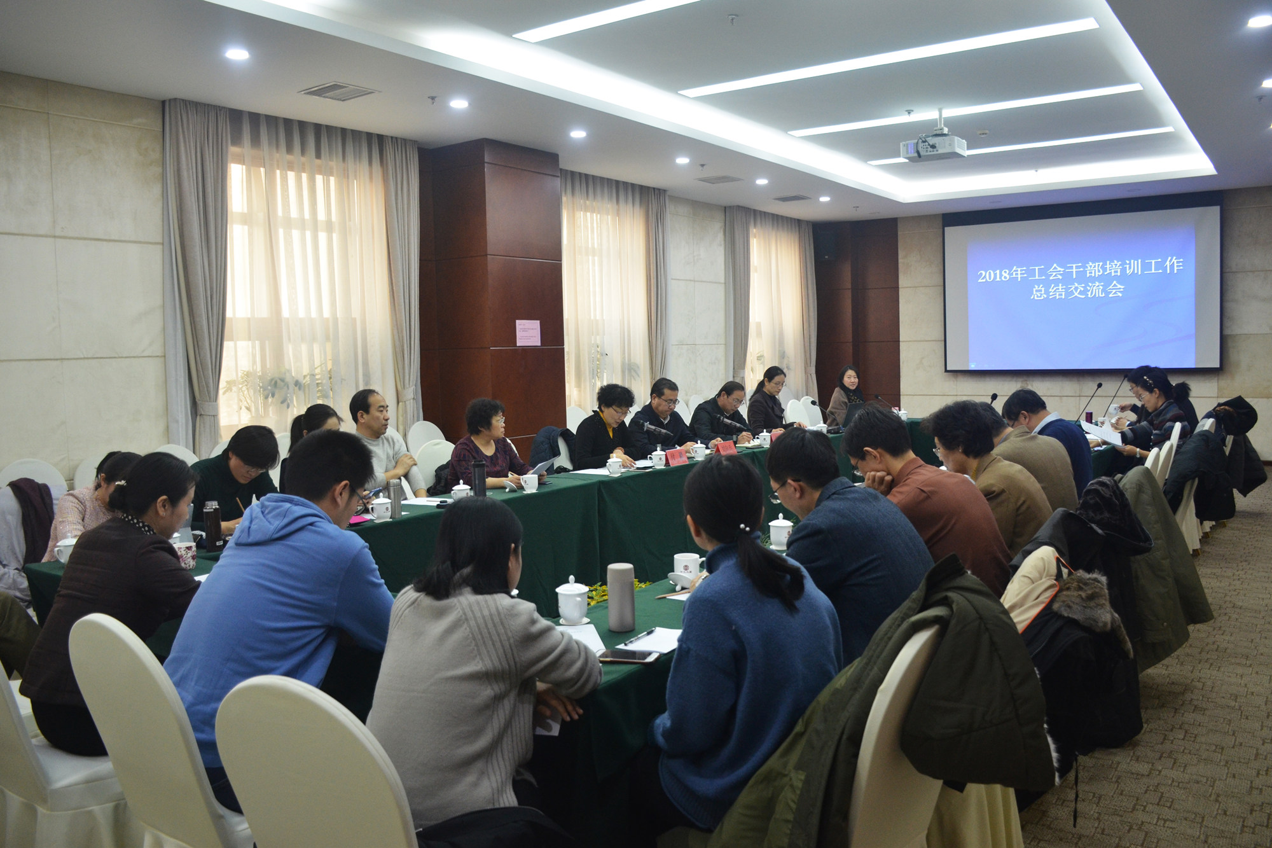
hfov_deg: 67.4
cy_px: 424
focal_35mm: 27
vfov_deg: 47.9
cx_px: 636
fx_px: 954
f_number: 3.5
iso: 800
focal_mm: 18
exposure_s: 1/50
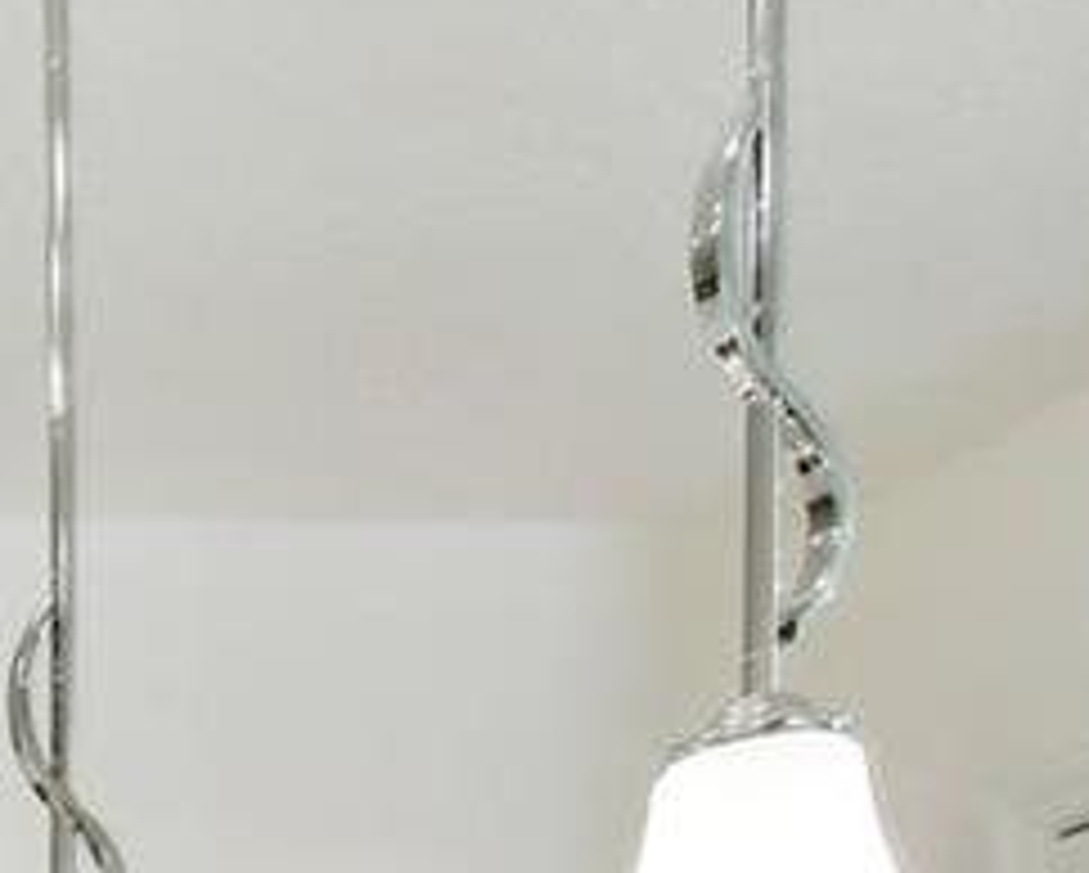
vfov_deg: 13.1
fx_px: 3000
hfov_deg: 12.4
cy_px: 2012
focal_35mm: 93
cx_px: -1944
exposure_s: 1/13
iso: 100
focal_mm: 10
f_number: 7.1
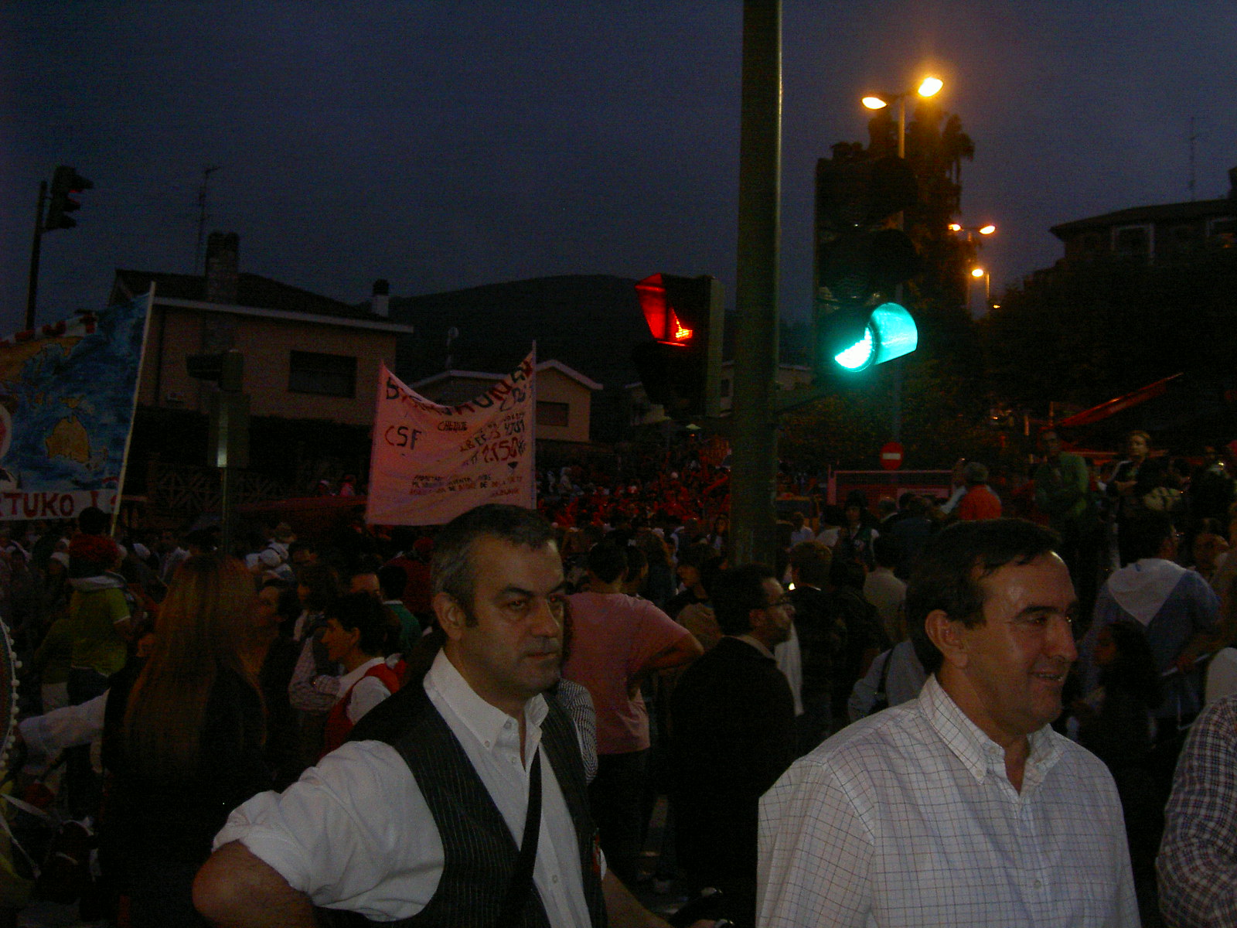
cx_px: 618
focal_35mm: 39
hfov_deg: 47.9
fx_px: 1394
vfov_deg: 36.8
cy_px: 464
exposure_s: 1/59.5
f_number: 2.8
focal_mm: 8
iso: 100
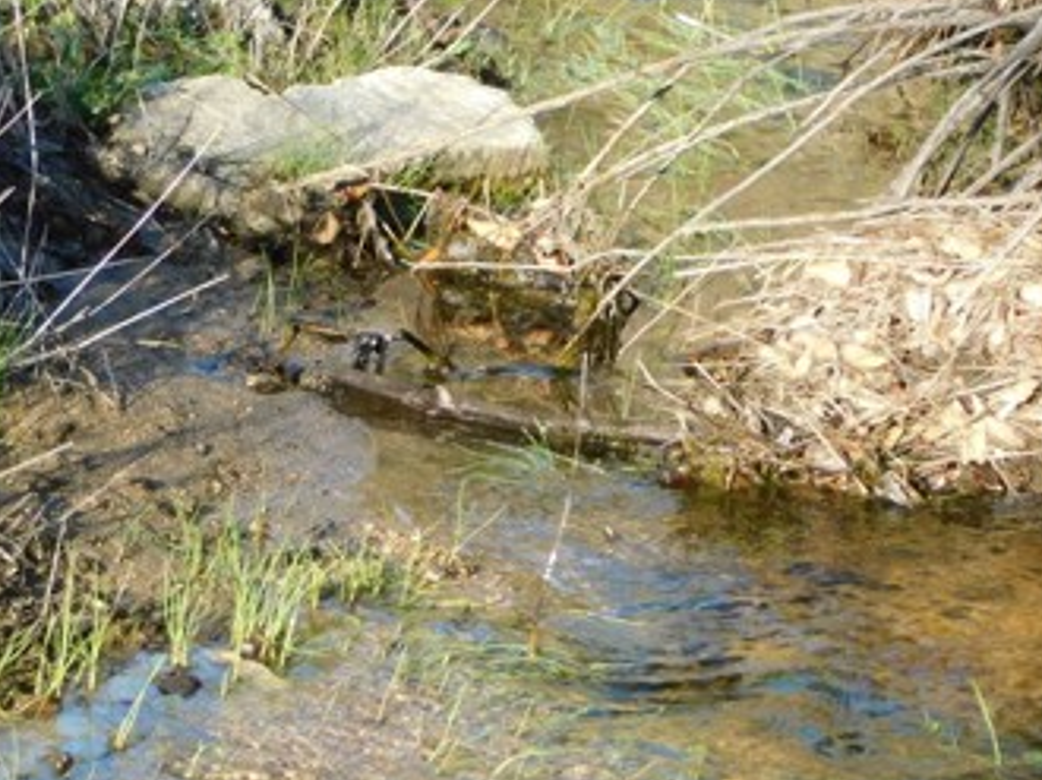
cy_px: 332
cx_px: 385
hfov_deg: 7.6
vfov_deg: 5.7
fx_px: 7821
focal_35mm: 260
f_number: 5
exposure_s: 1/125
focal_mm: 23.7
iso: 125
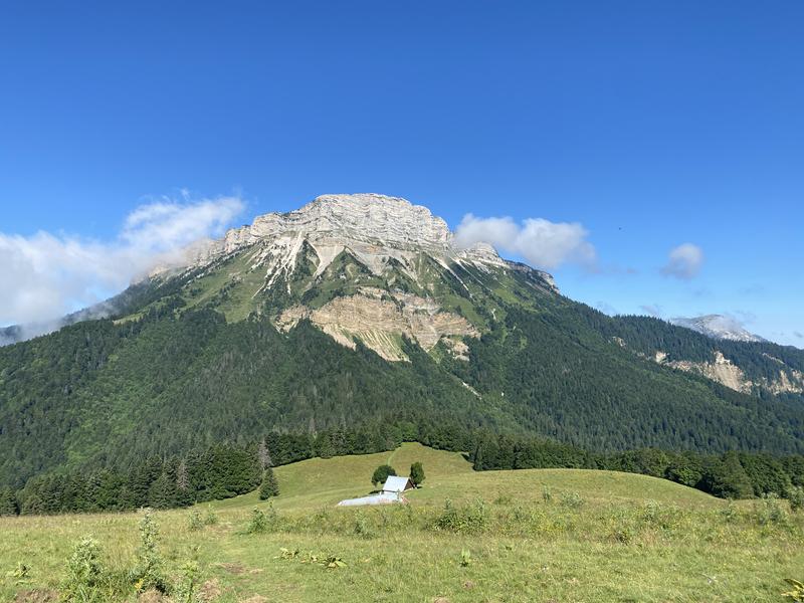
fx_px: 604
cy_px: 302
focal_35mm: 26
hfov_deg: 67.3
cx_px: 402
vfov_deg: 53.1
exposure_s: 1/2571
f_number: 1.8
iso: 32
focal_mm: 4.25
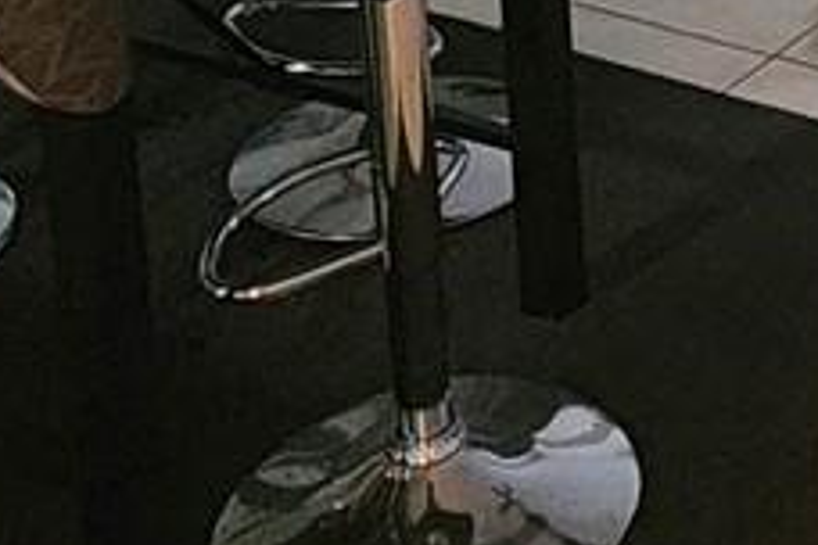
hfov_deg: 19.3
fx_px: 2158
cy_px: -638
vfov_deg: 12.3
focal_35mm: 95
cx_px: 1152
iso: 640
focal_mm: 2.2
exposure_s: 1/30
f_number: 2.2
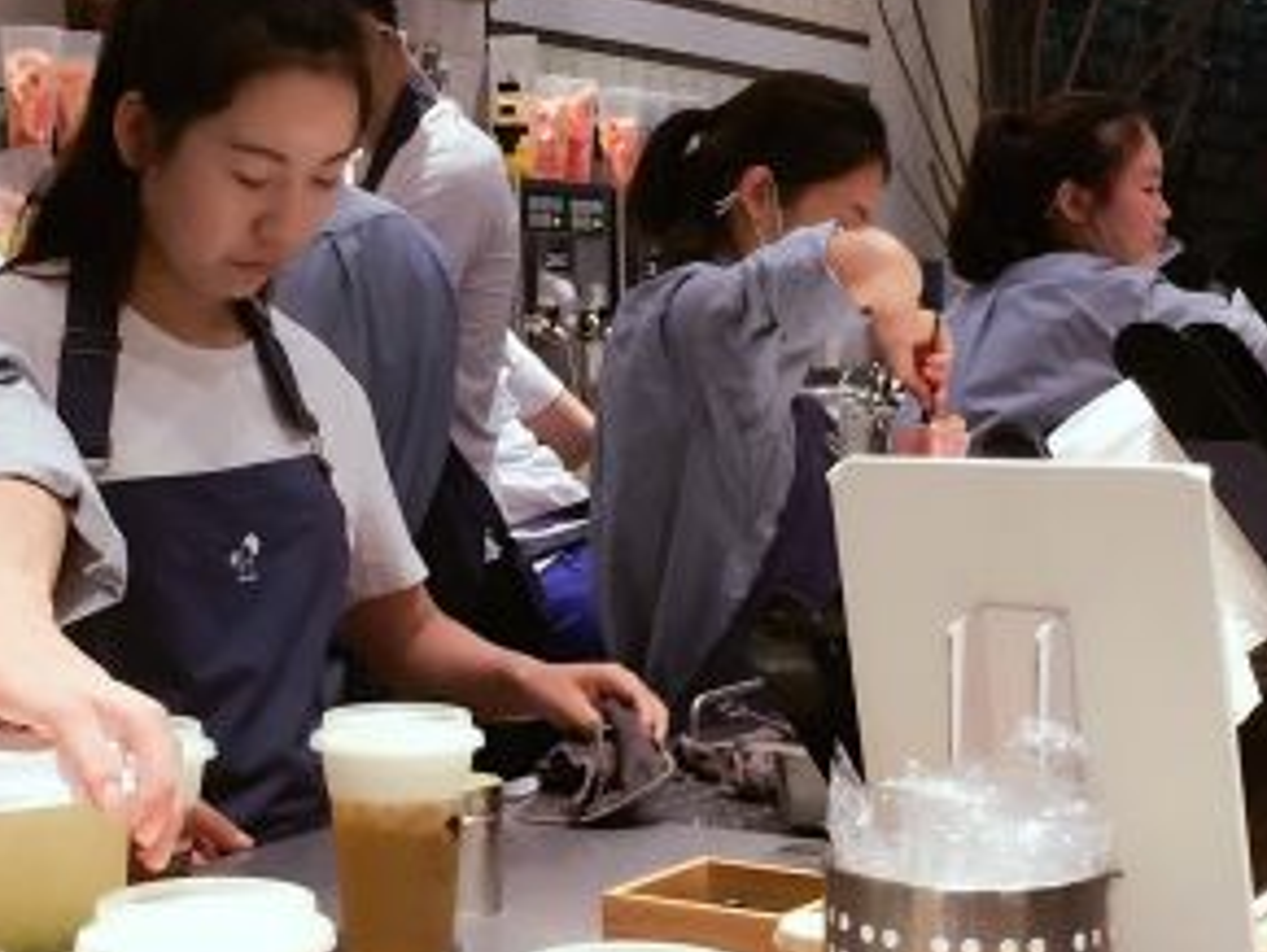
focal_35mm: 70
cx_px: 467
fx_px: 2564
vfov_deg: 21.0
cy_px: 317
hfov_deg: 27.6
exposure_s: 1/33
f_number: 2.2
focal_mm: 4.15
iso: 64
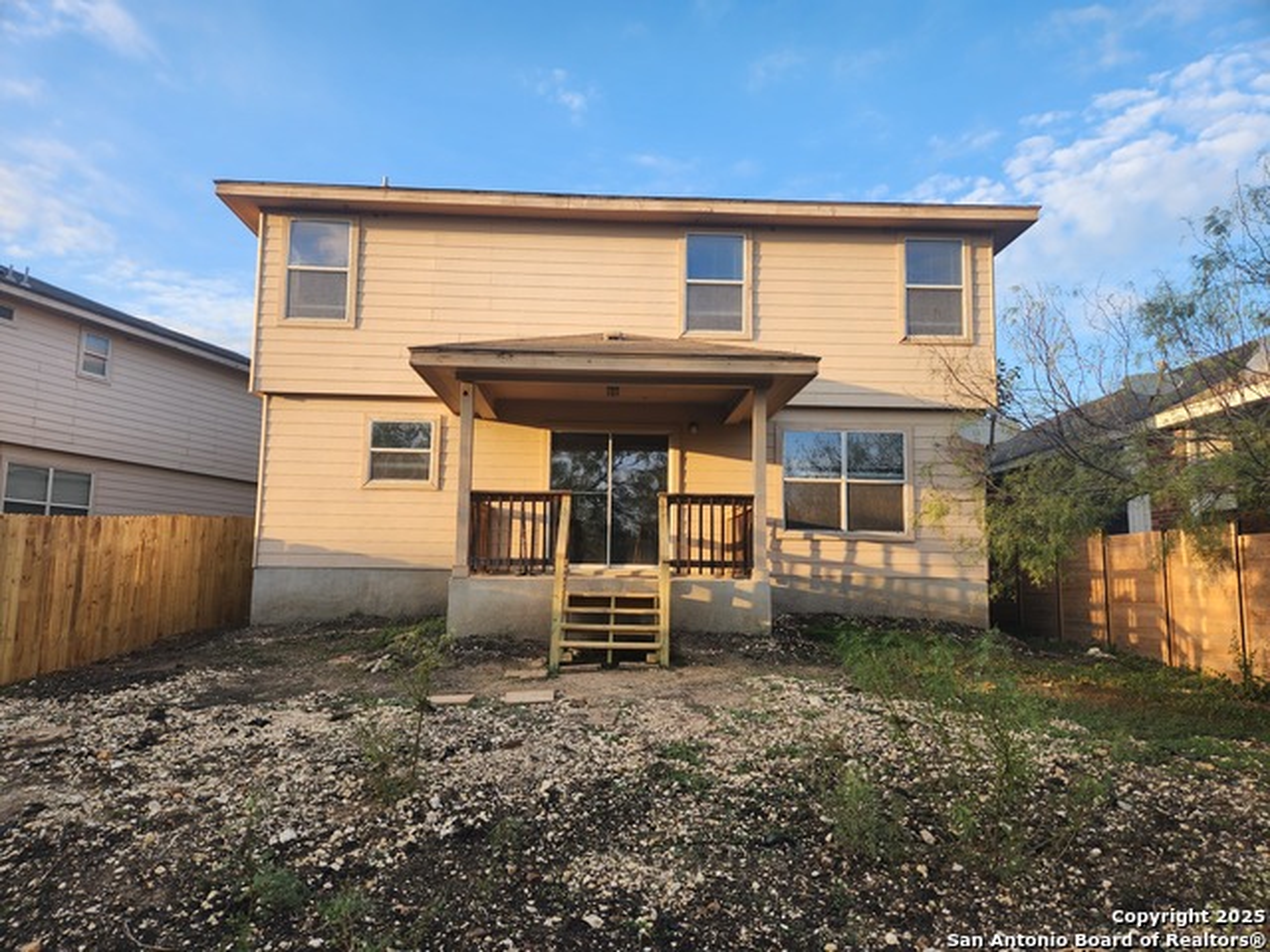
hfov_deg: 73.9
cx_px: 635
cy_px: 476
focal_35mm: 23
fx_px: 844
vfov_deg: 58.9
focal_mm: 5.4
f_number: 1.8
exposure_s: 1/327
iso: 20
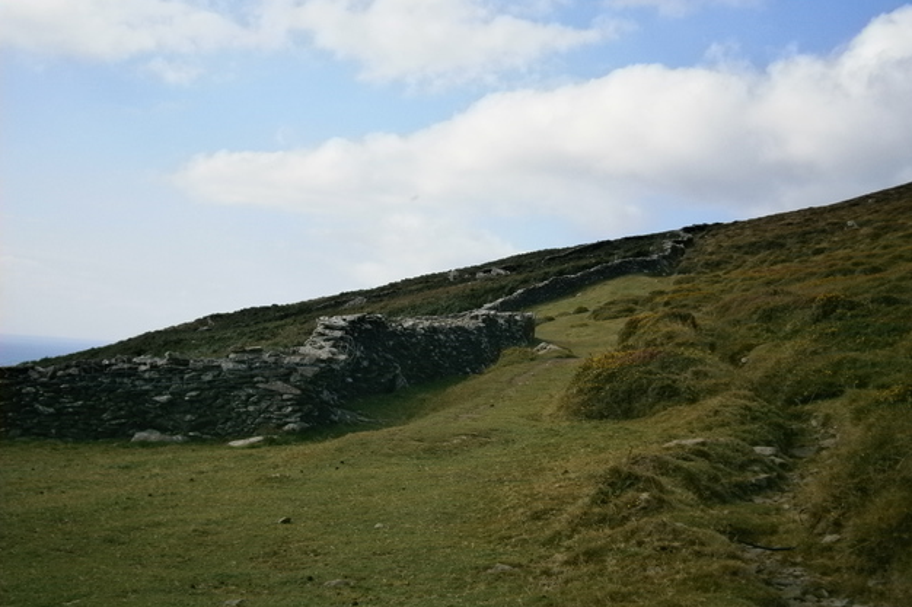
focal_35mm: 50
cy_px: 298
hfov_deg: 39.6
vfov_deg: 27.0
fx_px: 1266
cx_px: 463
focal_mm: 8.3
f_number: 9.7
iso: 80
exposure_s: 1/160
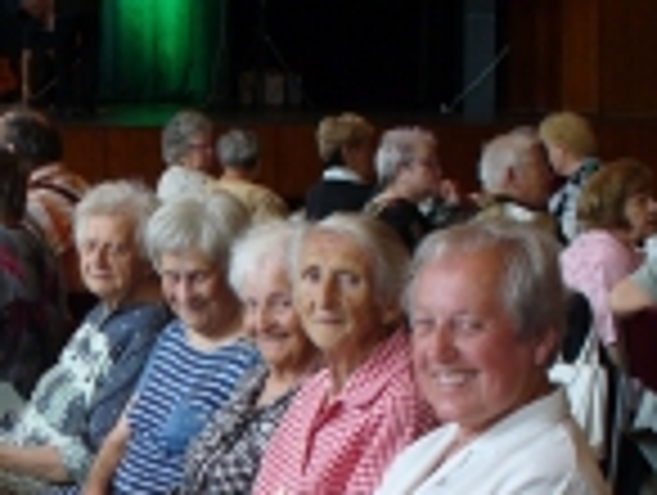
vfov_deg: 12.9
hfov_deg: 16.8
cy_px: 464
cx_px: -22
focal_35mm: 114
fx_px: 2167
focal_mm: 6.1
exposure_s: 1/60
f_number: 2.8
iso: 100
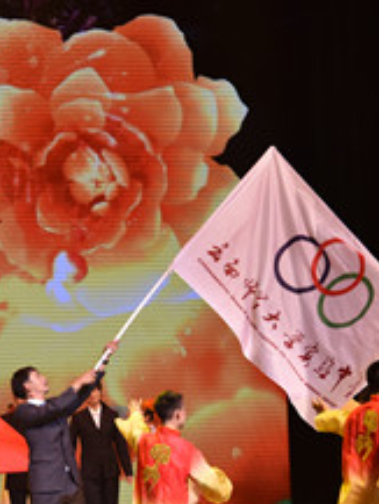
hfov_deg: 10.0
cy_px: 347
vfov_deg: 13.5
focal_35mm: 146
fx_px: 2129
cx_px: -112
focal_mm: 66
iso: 640
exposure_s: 1/500
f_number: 4
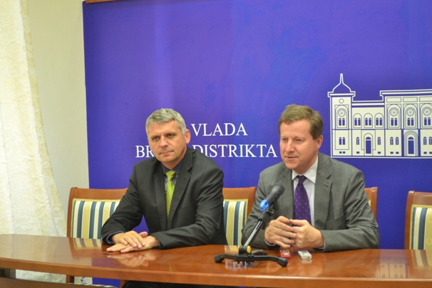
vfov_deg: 18.0
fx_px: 913
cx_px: 213
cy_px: 145
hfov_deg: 26.6
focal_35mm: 76
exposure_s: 1/20
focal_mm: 48
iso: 800
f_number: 5.3
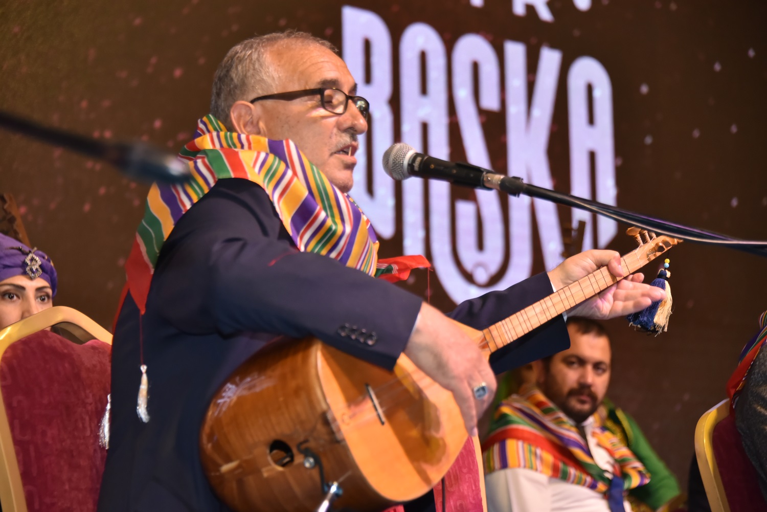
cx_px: 384
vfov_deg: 11.0
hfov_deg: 16.4
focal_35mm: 125
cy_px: 256
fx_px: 2664
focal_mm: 125
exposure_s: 1/100
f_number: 5.6
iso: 1600
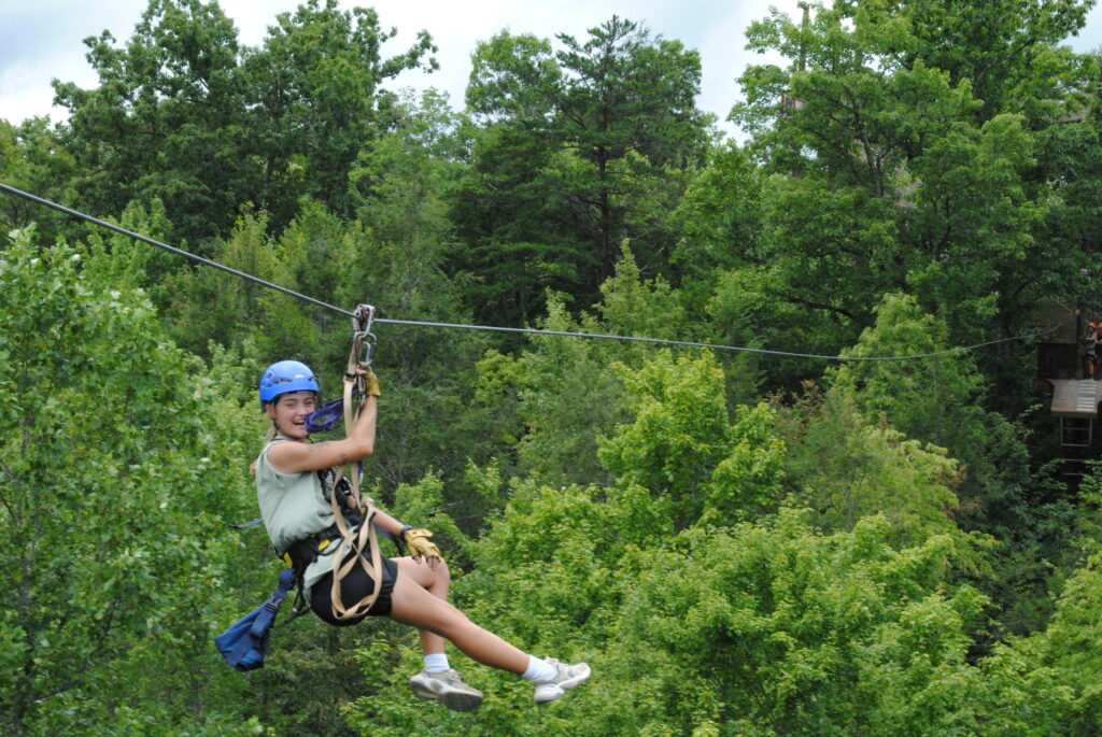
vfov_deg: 16.6
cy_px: 368
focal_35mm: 82
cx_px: 551
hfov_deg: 24.6
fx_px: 2528
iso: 1600
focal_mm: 55
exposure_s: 1/640
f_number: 13
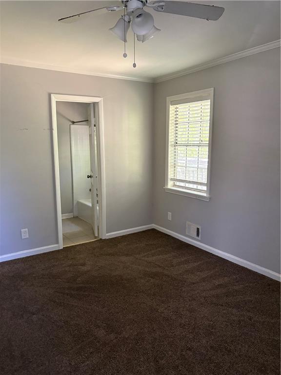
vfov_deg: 67.3
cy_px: 188
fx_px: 281
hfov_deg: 53.1
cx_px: 140
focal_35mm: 26
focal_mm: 5.96
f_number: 1.6
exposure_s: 1/46
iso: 500
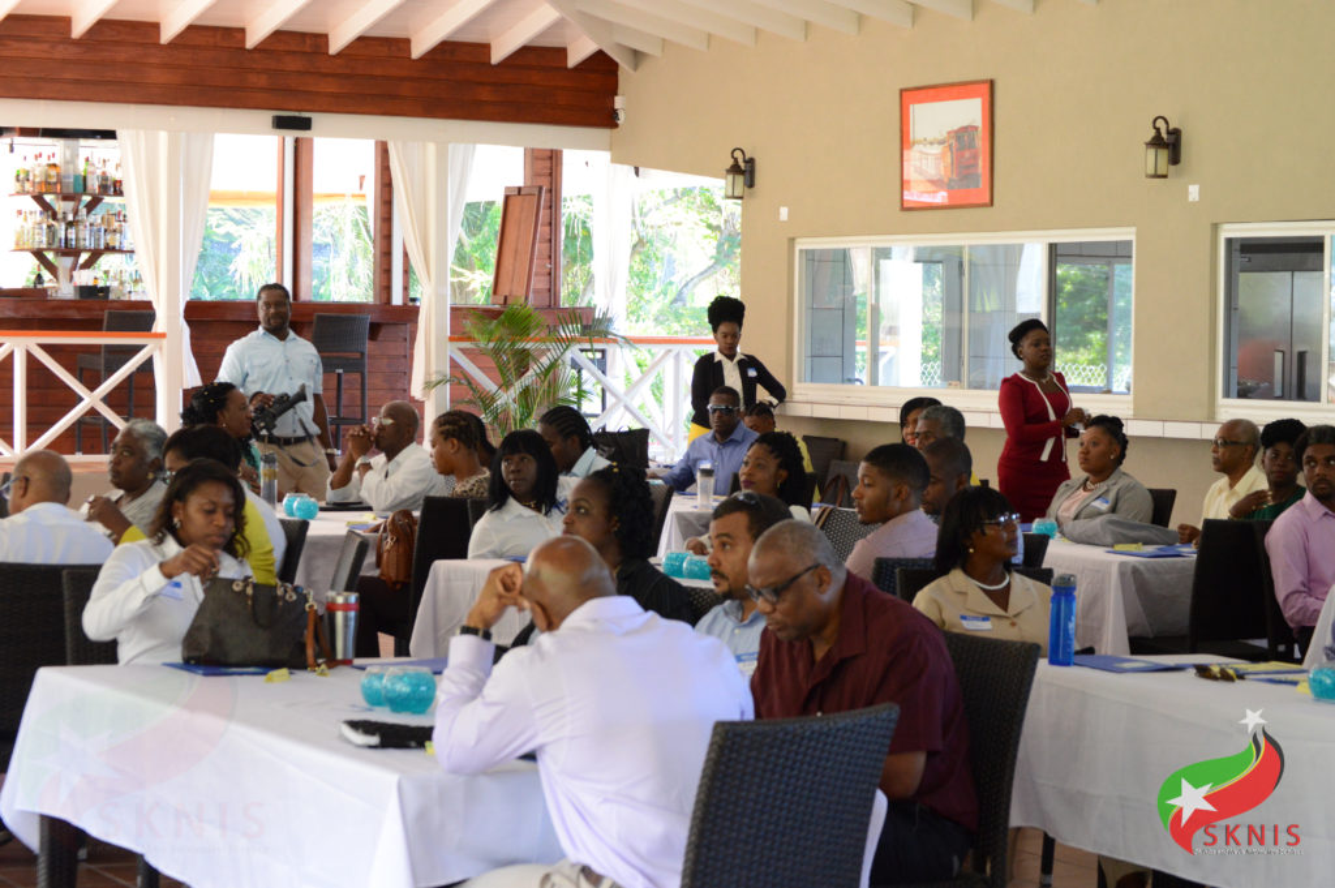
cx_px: 668
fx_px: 3057
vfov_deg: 16.5
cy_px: 444
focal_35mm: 82
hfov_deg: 24.6
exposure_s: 1/125
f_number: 5.6
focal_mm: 55
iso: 1600
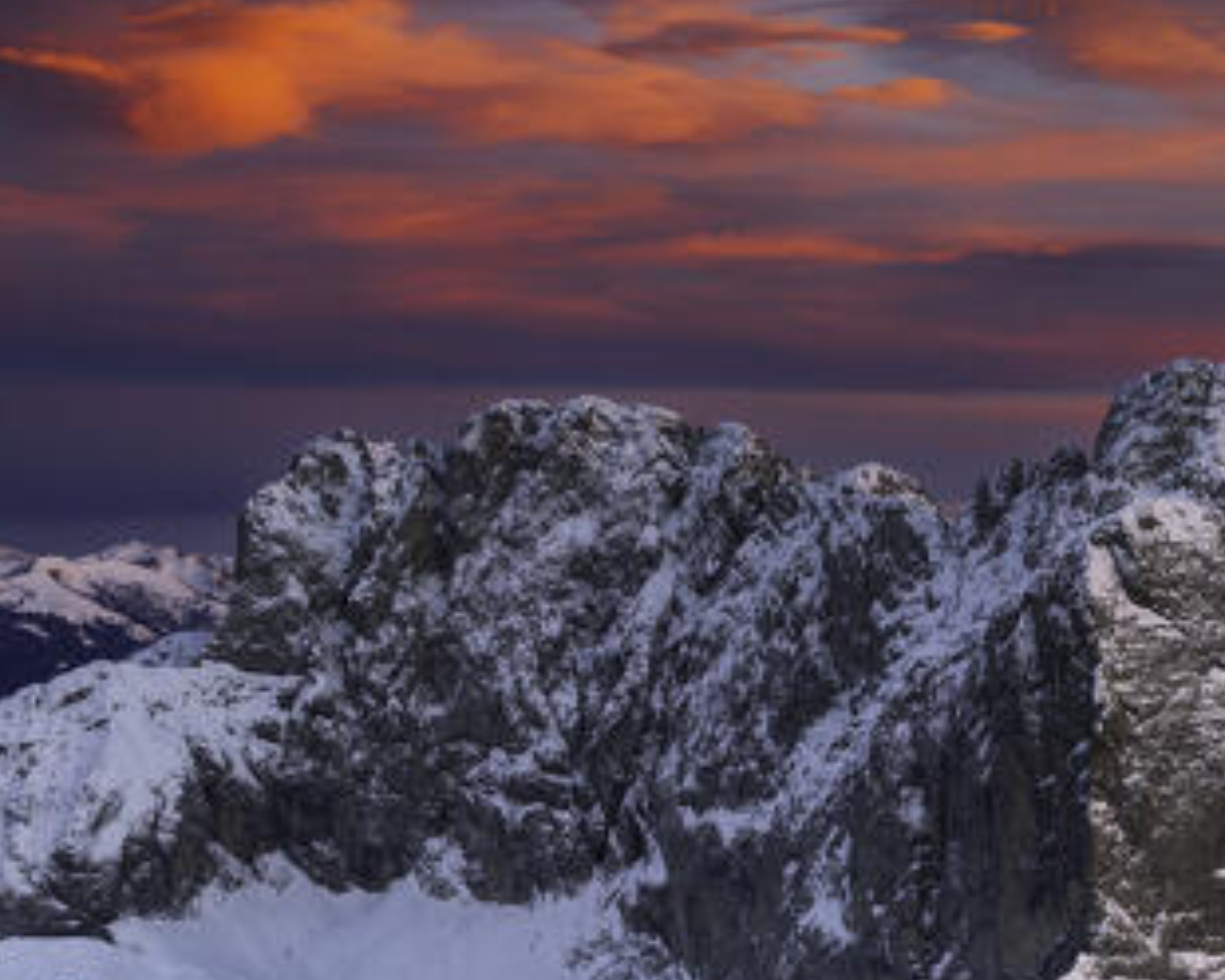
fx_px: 3952
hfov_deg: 17.3
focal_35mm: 109
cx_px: 1146
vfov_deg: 14.1
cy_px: 680
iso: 100
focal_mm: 60
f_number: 10
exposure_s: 1.6
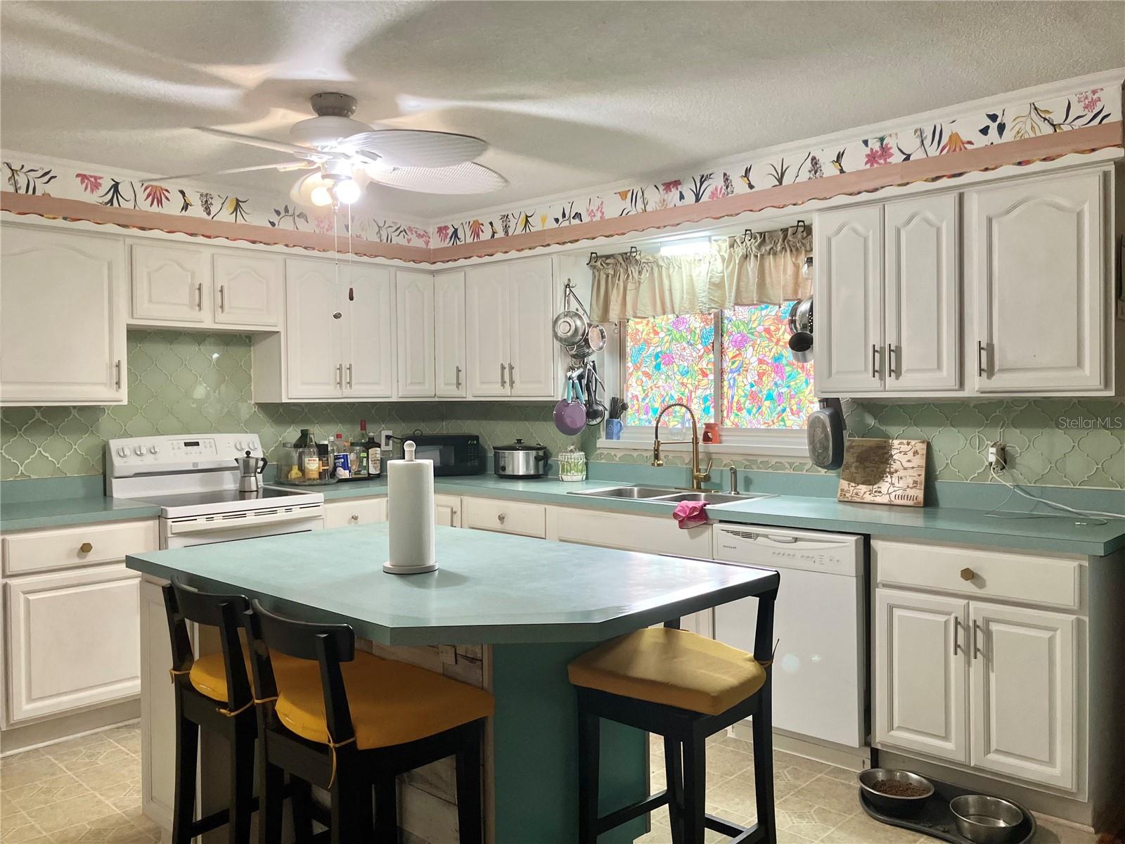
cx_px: 562
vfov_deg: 49.7
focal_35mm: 28
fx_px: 910
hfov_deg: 63.4
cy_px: 422
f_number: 1.8
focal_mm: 3.99
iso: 200
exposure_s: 1/60
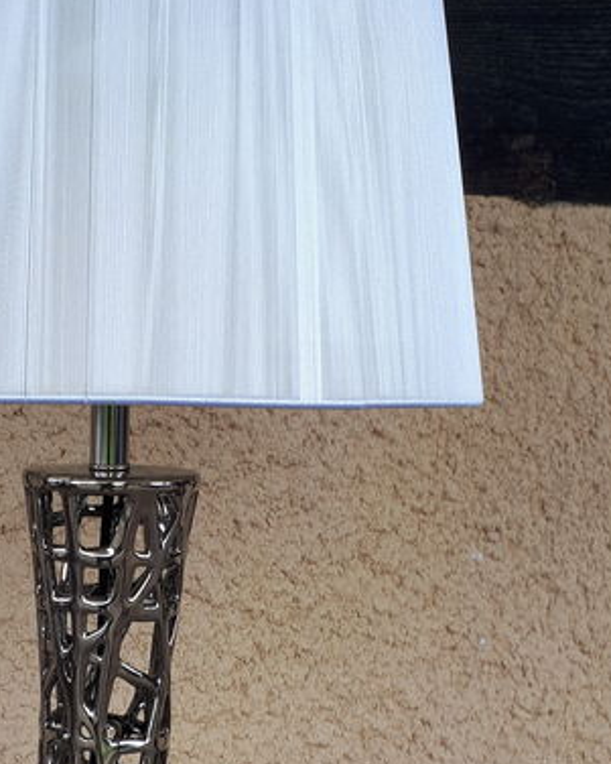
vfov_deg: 26.4
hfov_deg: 21.4
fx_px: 1582
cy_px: 650
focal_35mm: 70
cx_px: 71
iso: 40
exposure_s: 1/135
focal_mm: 3.6
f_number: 1.9
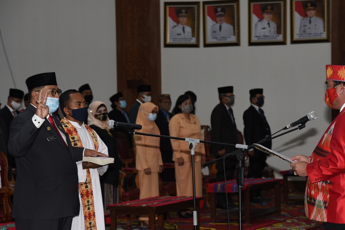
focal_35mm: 130
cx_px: 198
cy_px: 107
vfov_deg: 10.5
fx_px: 1245
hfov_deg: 15.8
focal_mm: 112
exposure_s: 1/60
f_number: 6.3
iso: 500
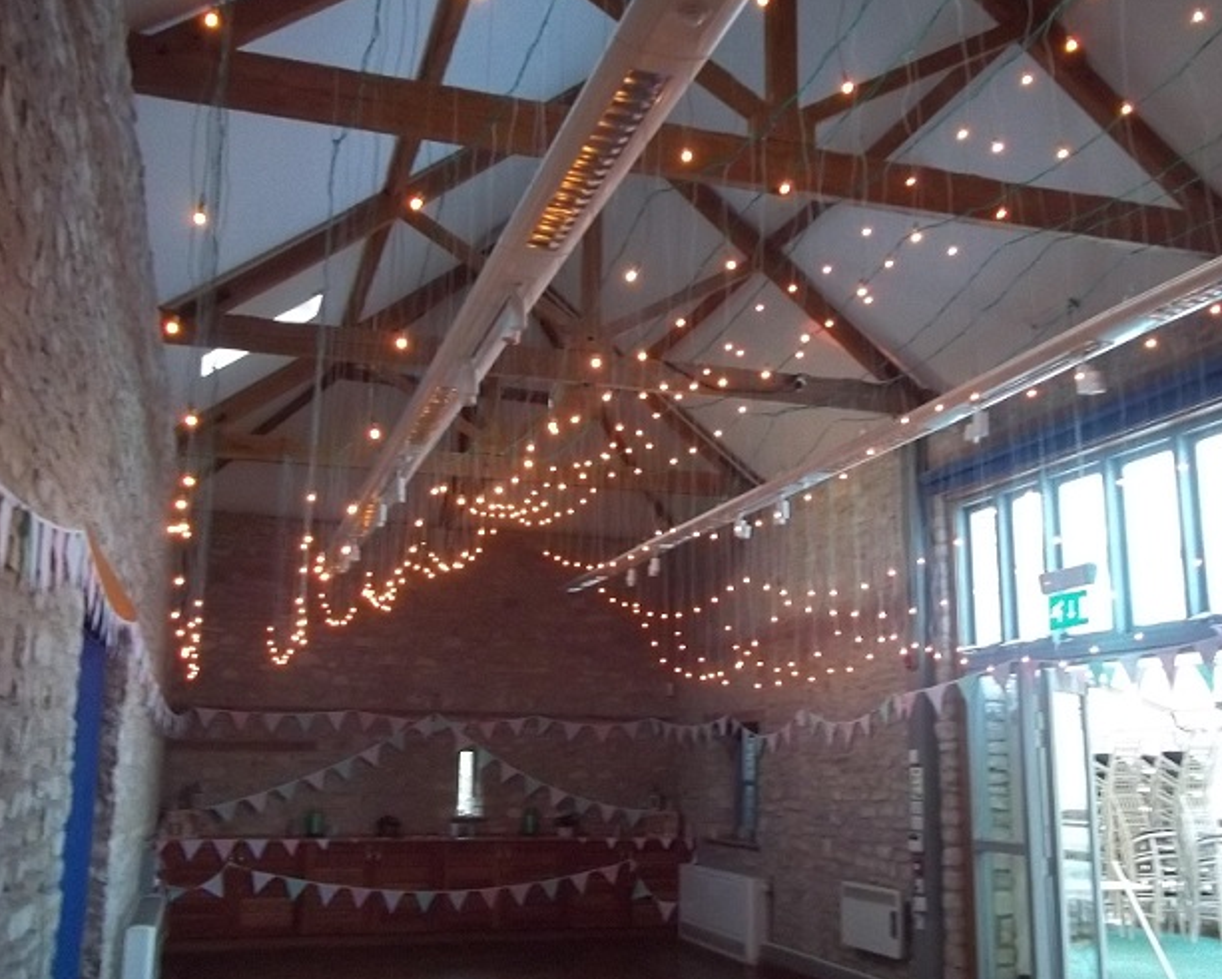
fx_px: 1266
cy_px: 471
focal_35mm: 35
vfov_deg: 42.2
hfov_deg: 51.5
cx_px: 633
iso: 357
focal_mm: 5.7
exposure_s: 1/8
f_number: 2.9
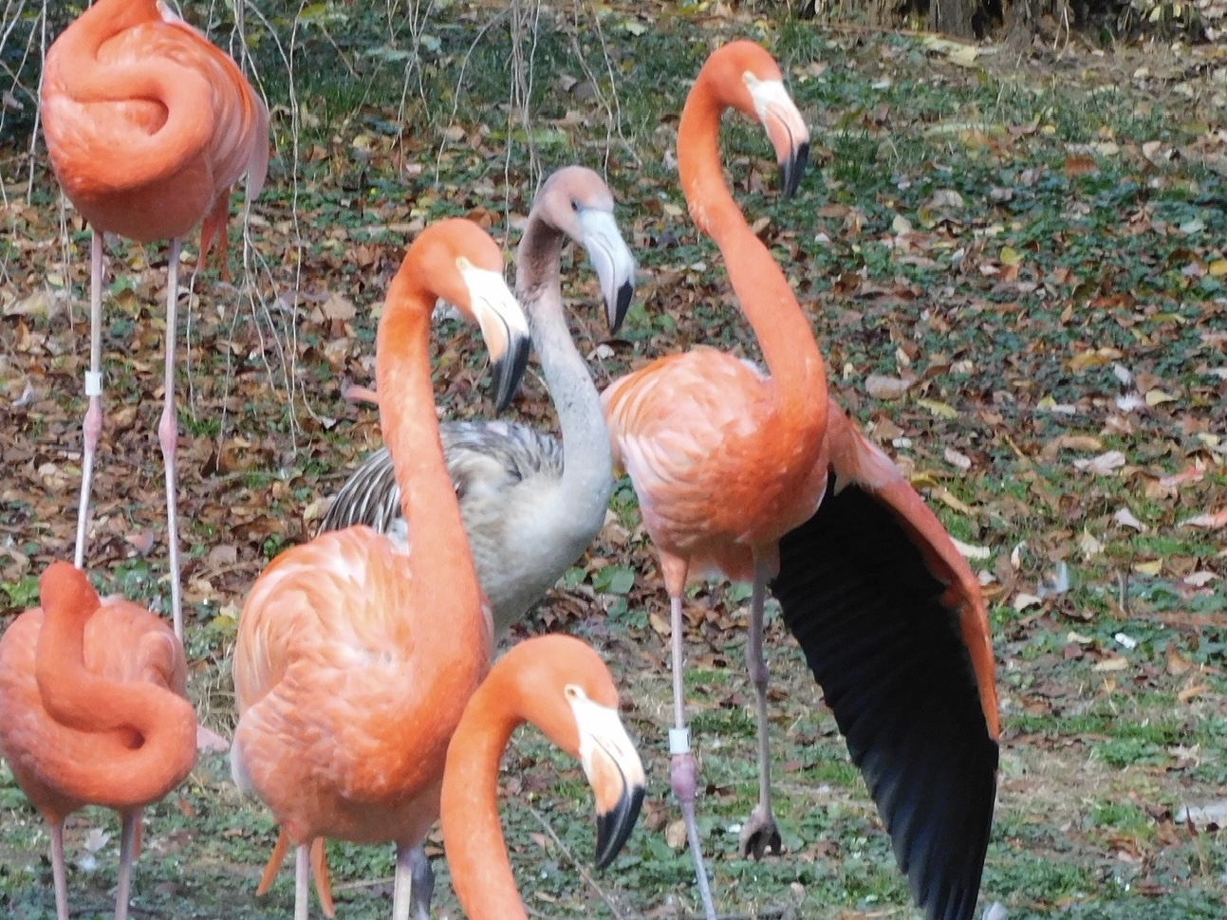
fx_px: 8862
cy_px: 460
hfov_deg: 7.9
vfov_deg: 5.9
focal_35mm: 250
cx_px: 614
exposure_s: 1/160
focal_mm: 44.8
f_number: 5.5
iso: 400
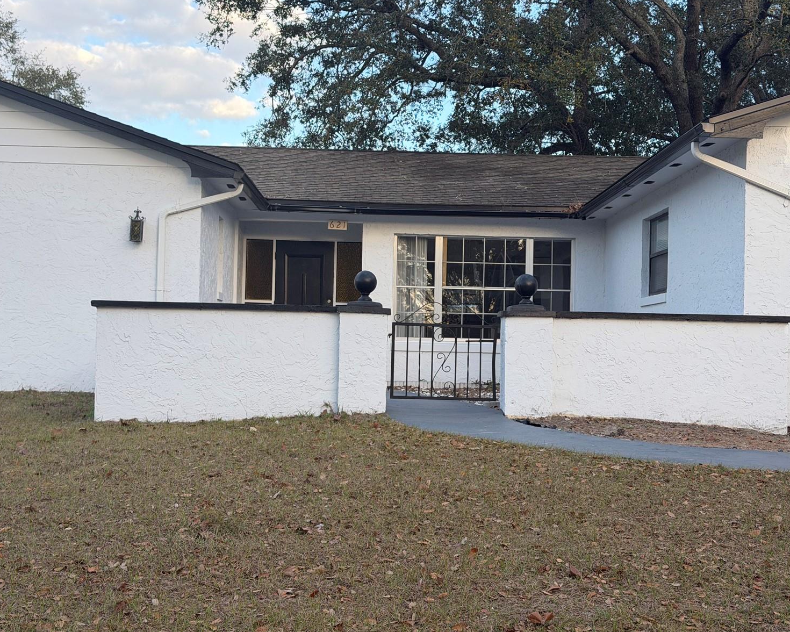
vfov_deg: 29.7
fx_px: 1192
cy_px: 315
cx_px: 423
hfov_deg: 36.6
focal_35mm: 51
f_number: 1.78
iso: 64
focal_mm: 6.76
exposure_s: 1/778
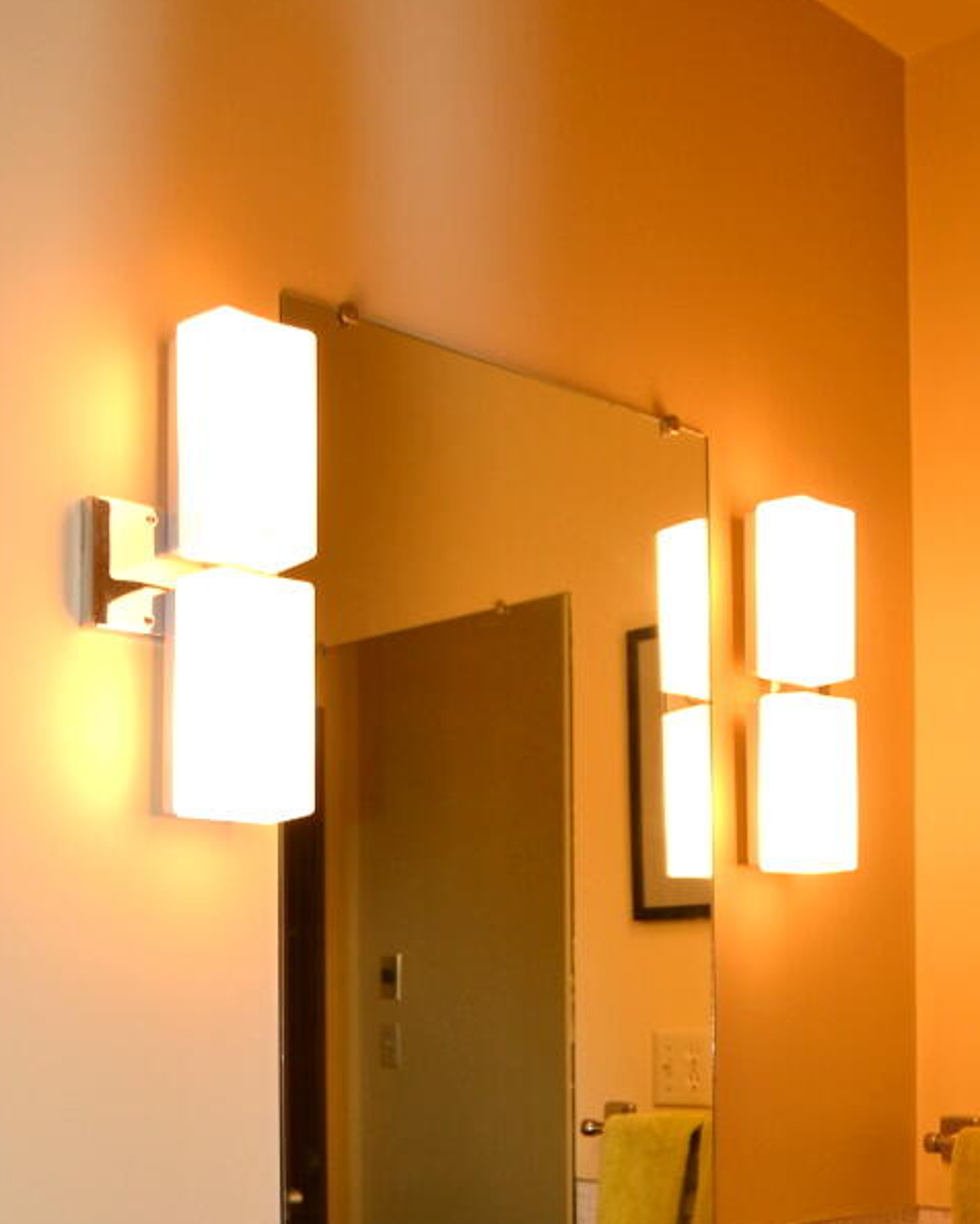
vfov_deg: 39.0
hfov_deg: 32.7
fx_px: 1668
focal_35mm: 46
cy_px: 948
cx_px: 523
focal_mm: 18
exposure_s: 1/80
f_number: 4
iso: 400
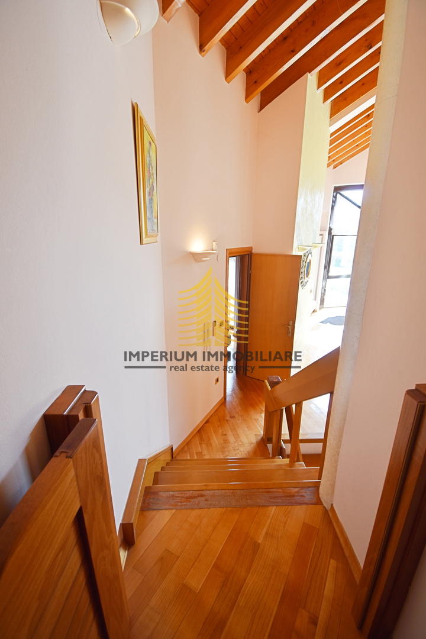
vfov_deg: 100.4
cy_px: 320
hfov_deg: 77.3
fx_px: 266
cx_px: 213
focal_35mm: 15
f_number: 4.5
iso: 100
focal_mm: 10
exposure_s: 1/40
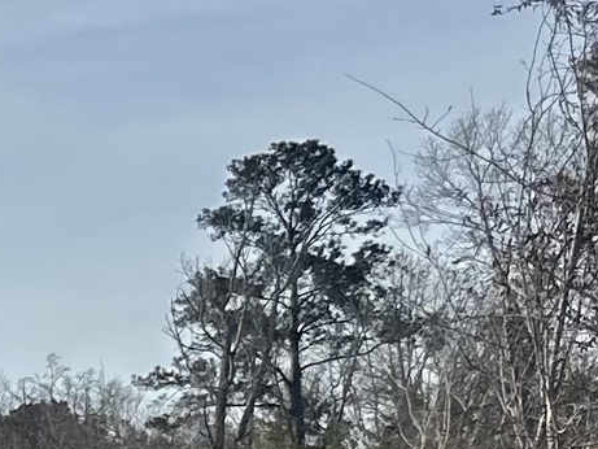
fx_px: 2765
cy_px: 549
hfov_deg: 9.1
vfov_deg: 9.2
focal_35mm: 160
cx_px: -1356
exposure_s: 1/4348
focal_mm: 6.86
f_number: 1.78
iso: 80
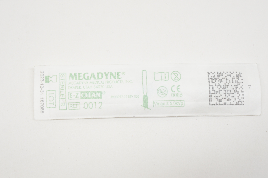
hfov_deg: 31.2
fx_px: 480
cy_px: 89
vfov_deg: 21.0
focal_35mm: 64
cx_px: 134
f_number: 8
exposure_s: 1/40
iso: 400
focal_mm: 43
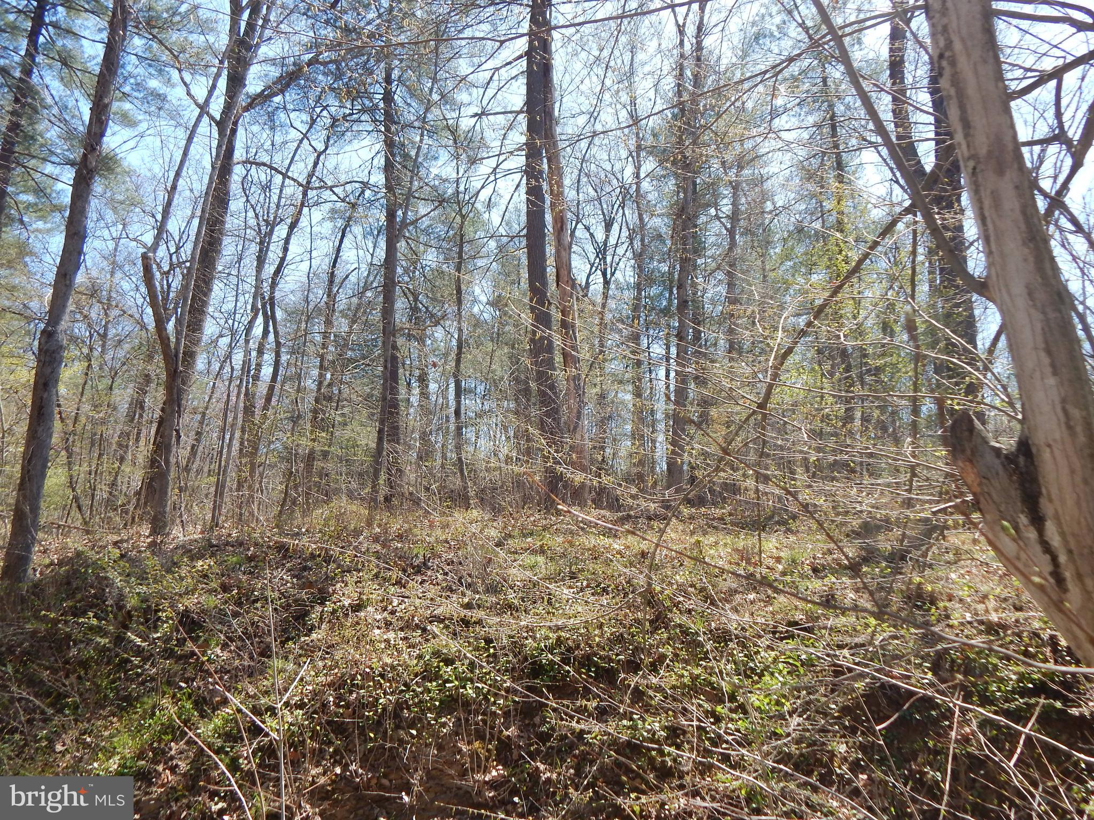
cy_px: 410
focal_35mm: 28
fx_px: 885
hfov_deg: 63.4
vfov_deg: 49.7
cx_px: 547
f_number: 3.2
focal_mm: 5.1
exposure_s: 1/500
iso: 125
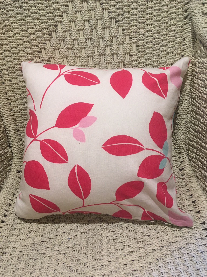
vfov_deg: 61.7
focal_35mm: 29
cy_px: 138
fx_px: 231
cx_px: 104
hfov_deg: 48.2
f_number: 2.2
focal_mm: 4.15
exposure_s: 1/33
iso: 160
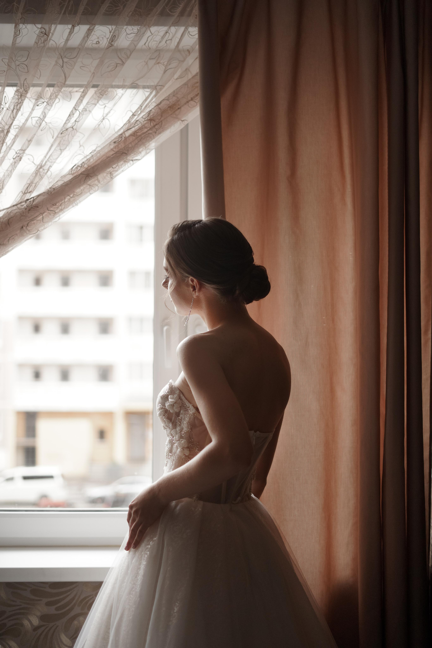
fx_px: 900
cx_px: 216
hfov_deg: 27.0
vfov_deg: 39.6
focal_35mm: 50
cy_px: 324
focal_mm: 50
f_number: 1.8
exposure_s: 1/500
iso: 640
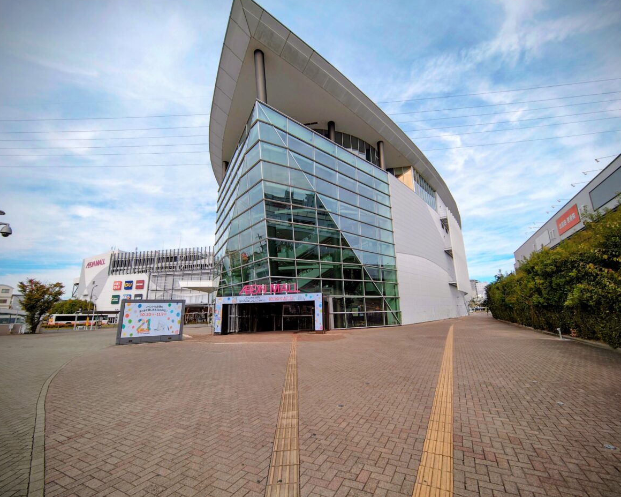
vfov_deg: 88.0
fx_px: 257
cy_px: 254
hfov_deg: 100.7
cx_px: 319
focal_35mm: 14
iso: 100
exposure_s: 1/775
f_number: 2.2
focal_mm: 2.16
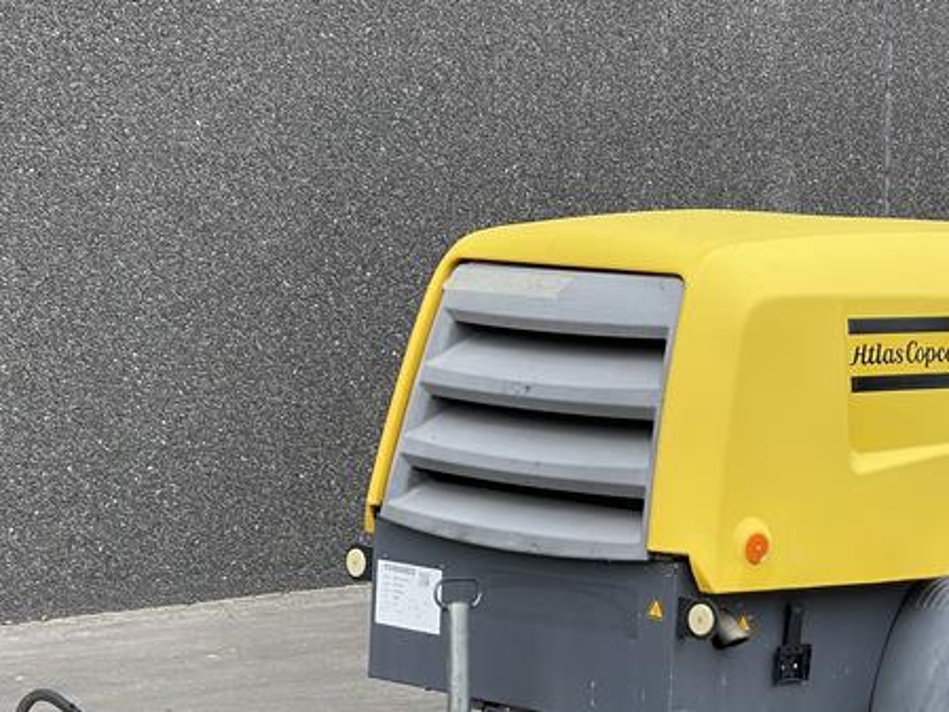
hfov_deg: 17.2
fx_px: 3126
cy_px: 518
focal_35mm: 114
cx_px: 645
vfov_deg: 13.0
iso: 20
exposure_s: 1/211
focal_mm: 7.5
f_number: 2.2
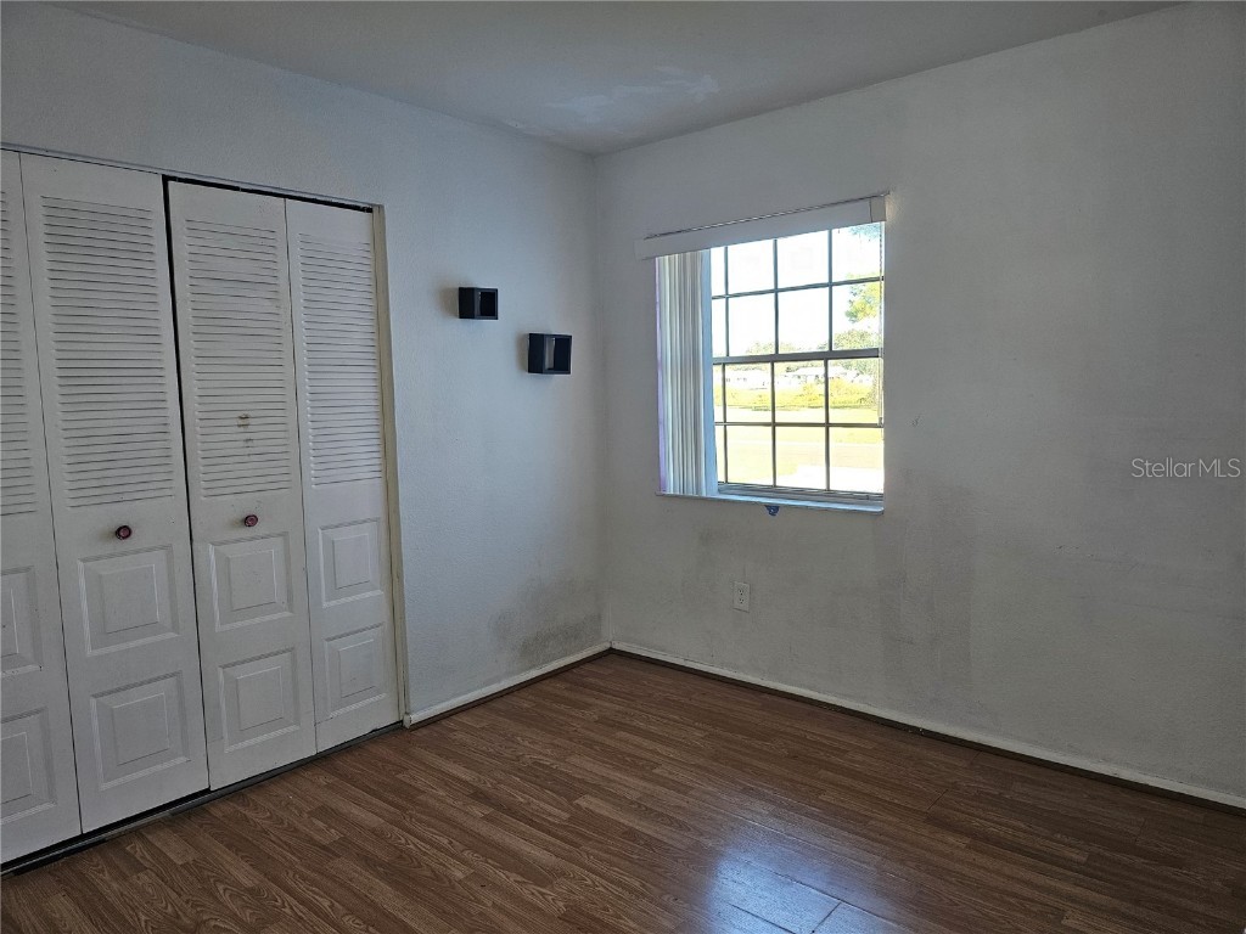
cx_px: 623
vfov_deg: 58.9
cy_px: 467
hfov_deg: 73.9
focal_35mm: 23
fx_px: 828
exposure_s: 1/207
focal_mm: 6.3
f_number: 1.7
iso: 250
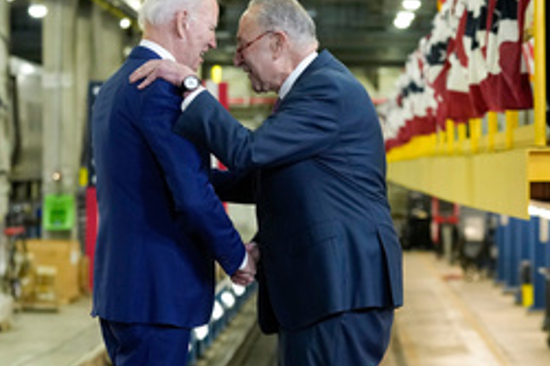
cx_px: 377
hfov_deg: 13.1
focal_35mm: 157
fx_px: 2397
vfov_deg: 8.7
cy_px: 100
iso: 2500
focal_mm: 77
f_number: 3.5
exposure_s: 1/400
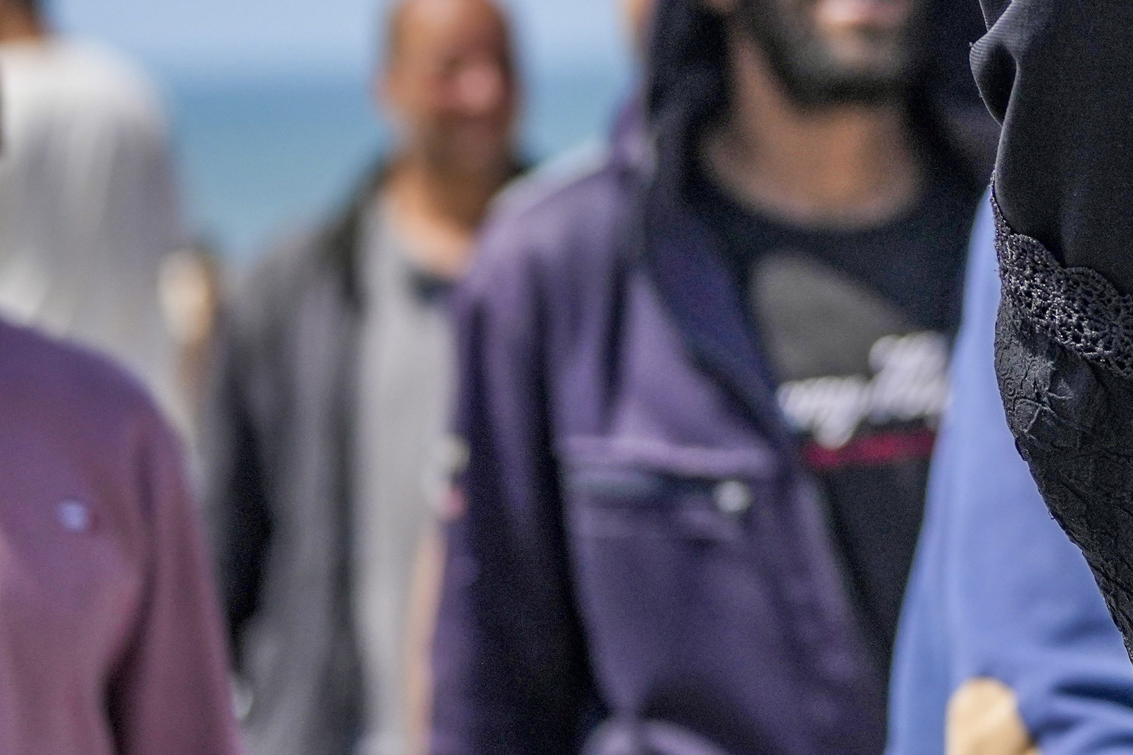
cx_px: 1768
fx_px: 14289
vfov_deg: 3.0
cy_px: -153
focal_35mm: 454
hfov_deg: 4.5
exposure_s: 1/2000
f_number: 5.6
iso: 400
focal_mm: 145
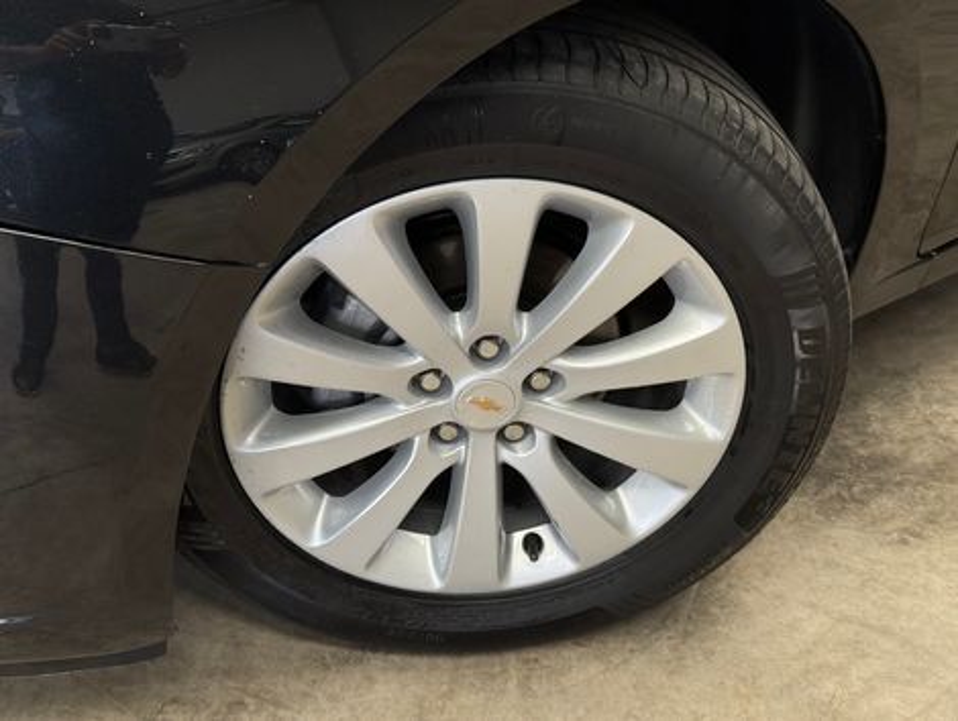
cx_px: 479
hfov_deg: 39.6
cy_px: 360
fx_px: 1330
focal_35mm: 48
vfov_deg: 30.3
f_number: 1.78
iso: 100
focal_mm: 6.76
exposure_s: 1/255
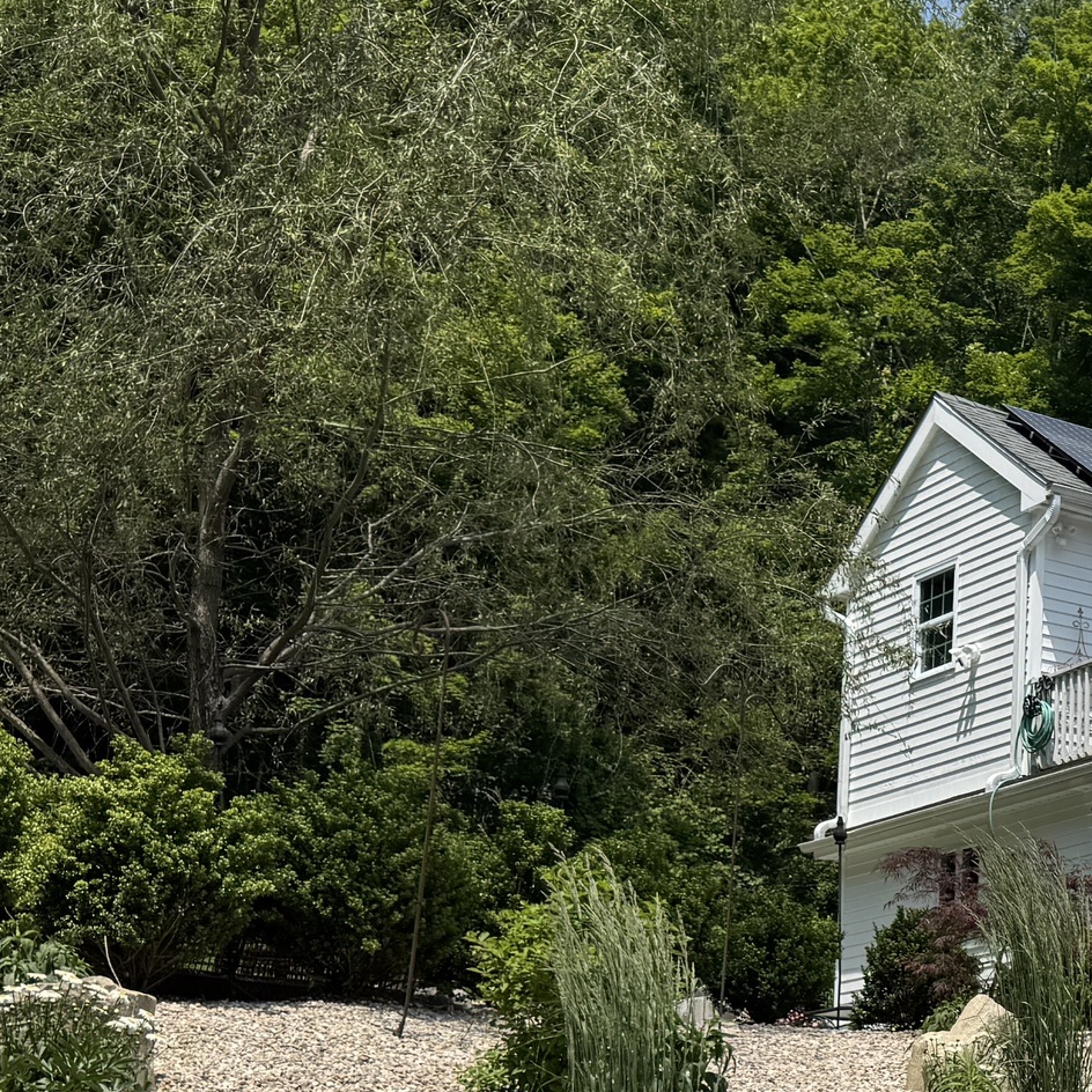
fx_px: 2463
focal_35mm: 69
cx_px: 1444
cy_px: 967
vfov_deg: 24.3
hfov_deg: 22.3
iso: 80
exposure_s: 1/4608
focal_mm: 6.76
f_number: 1.78
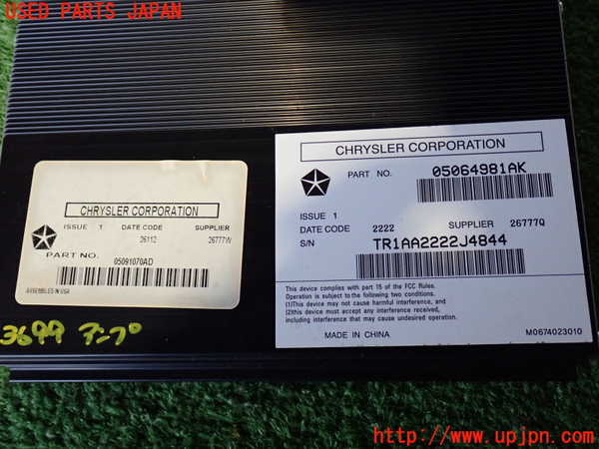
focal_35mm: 38
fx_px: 658
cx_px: 300
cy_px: 224
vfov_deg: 37.7
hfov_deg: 49.0
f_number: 2.7
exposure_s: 1/40
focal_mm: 6.83
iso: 500
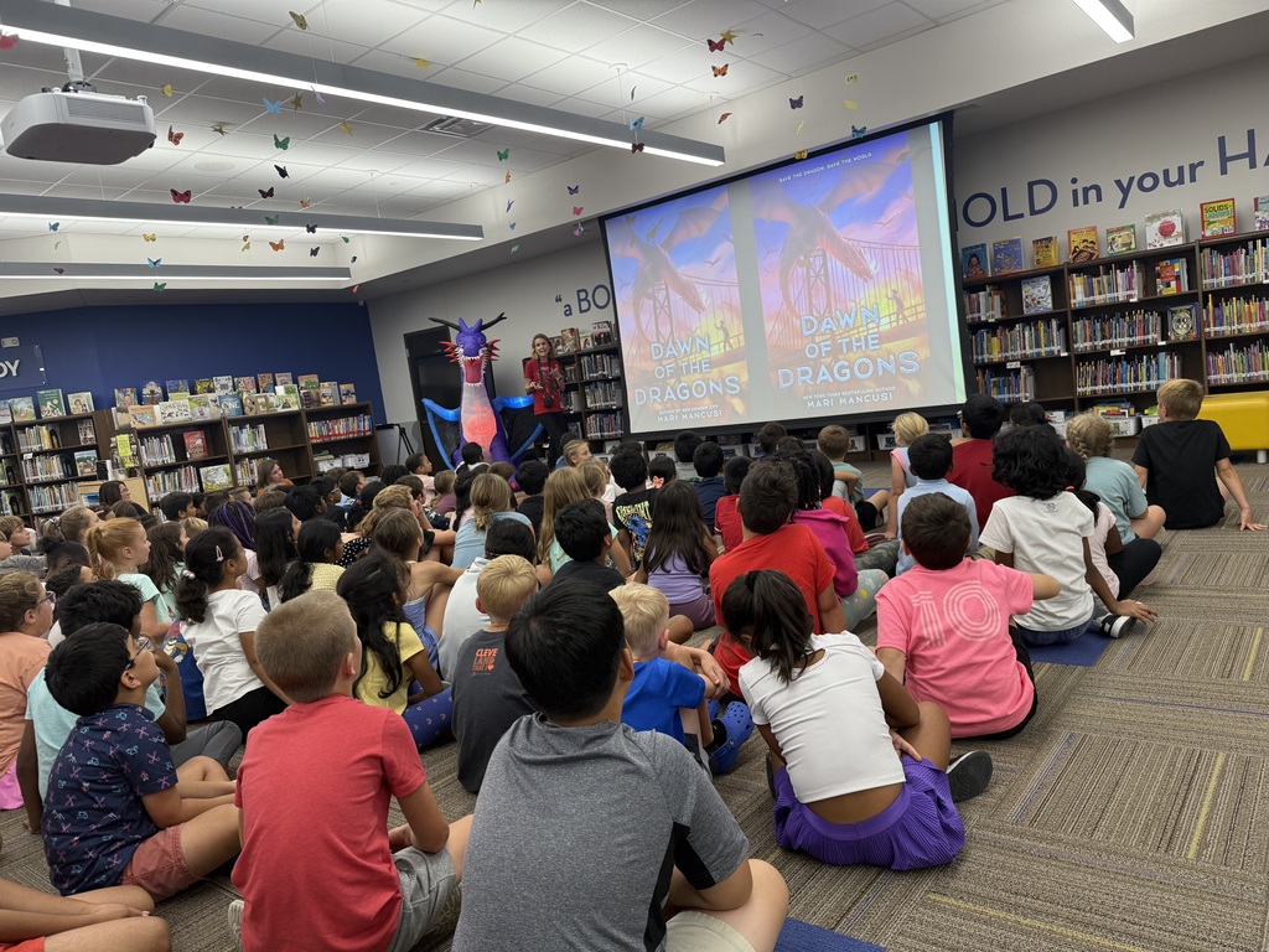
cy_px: 476
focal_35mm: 24
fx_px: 880
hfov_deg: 71.6
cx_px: 634
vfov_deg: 56.8
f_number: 1.78
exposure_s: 1/120
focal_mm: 6.76
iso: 100
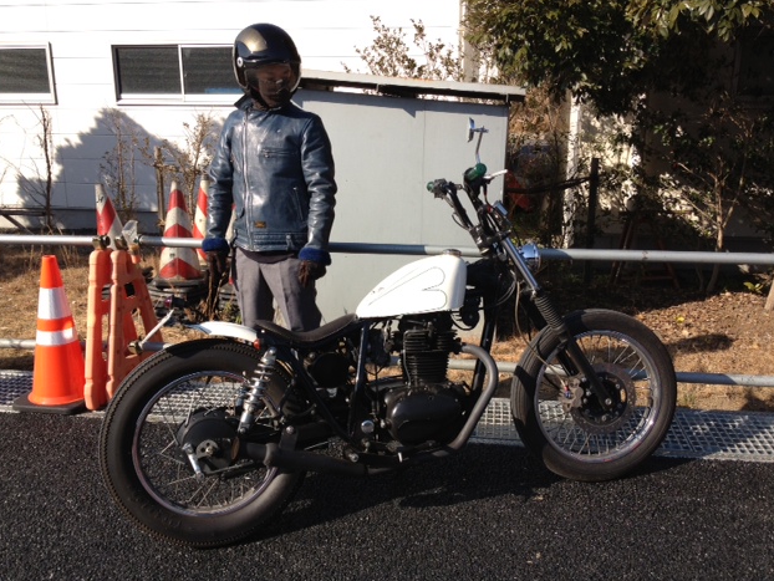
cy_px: 287
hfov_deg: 51.3
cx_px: 383
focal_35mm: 36
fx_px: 805
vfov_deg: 39.7
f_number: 2.4
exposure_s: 1/1082
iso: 64
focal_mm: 4.28
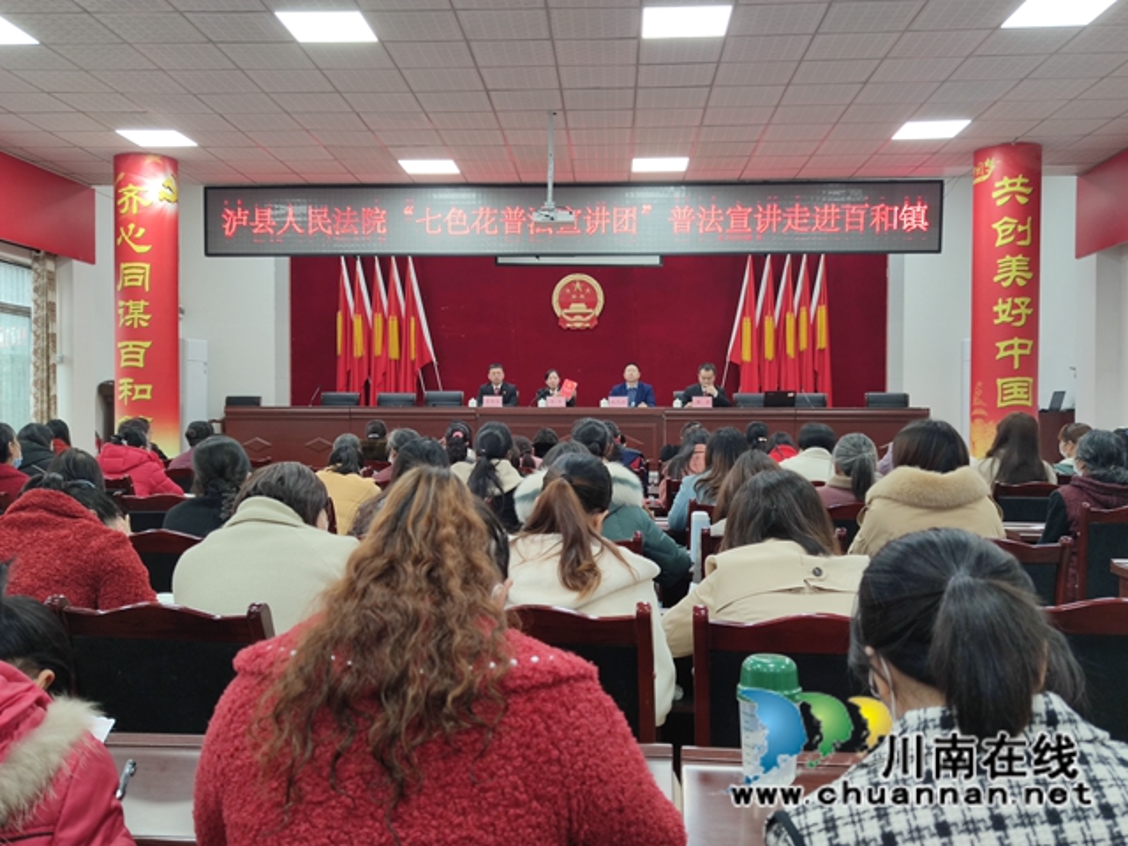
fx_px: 1075
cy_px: 423
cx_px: 564
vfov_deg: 42.9
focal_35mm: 33
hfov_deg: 55.4
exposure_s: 1/50
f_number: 1.69
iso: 151
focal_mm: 6.72
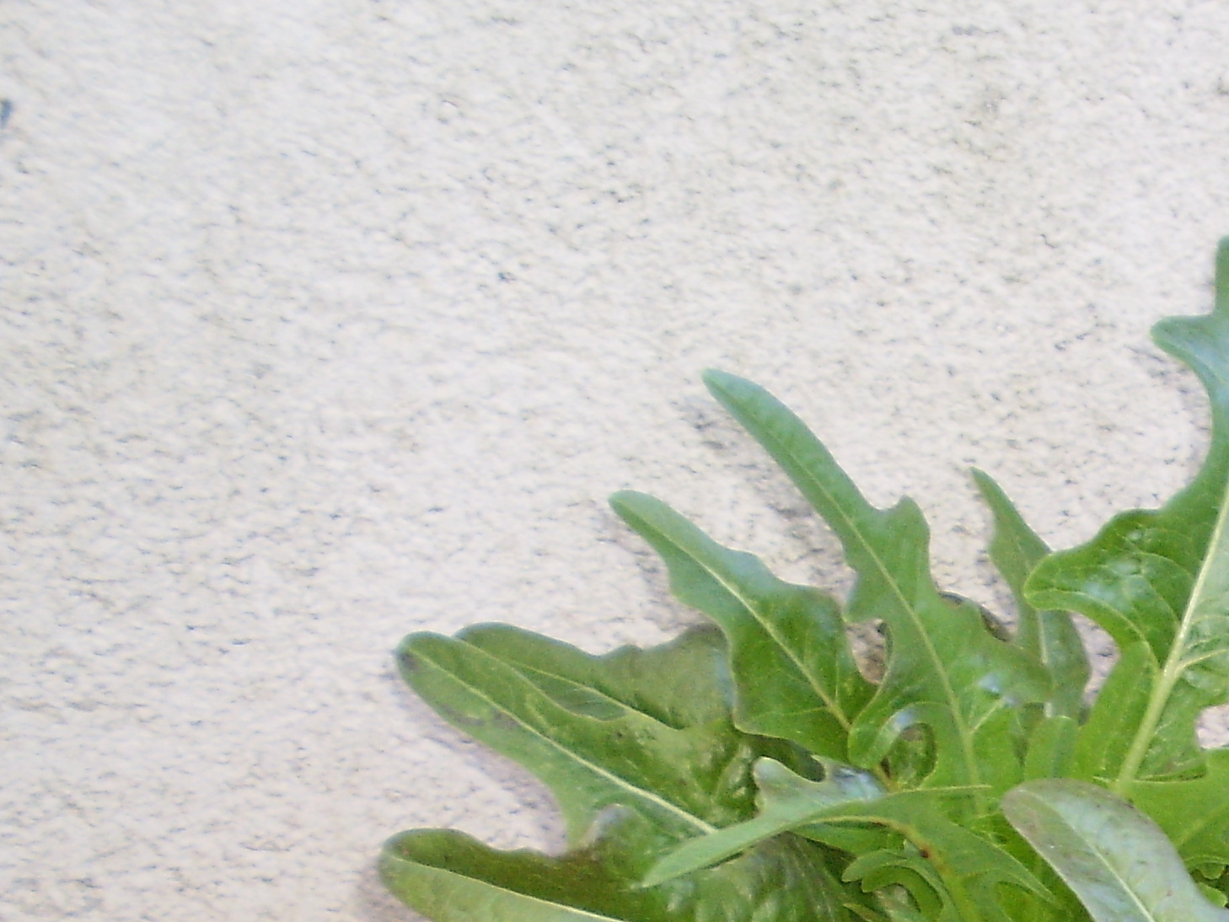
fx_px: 3338
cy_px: 975
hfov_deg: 19.9
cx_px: 1361
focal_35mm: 94
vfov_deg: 15.4
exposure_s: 1/30
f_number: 3.5
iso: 125
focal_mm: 7.4
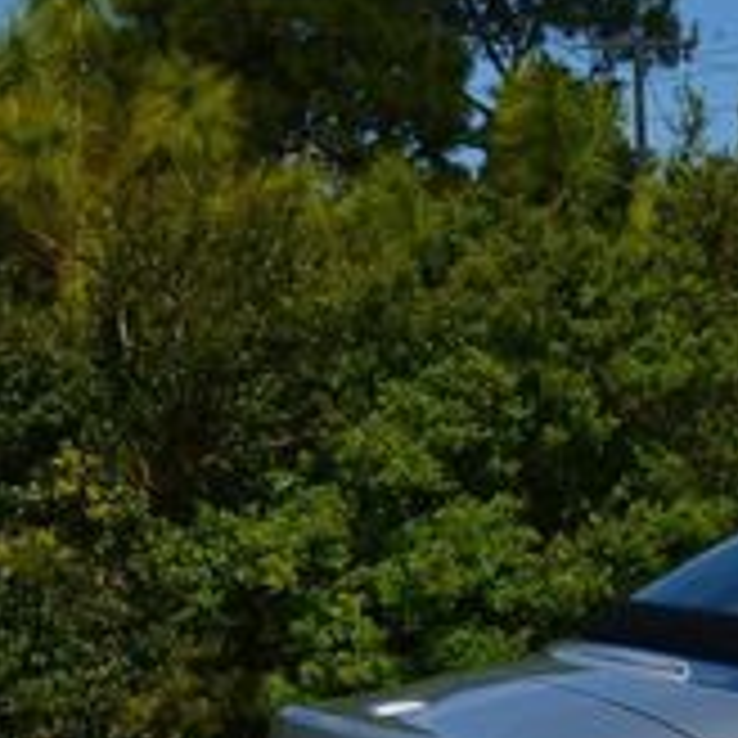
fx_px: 3353
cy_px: 608
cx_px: 1422
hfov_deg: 11.5
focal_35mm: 139
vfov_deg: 12.5
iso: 100
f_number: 13
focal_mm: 28
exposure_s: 1/200
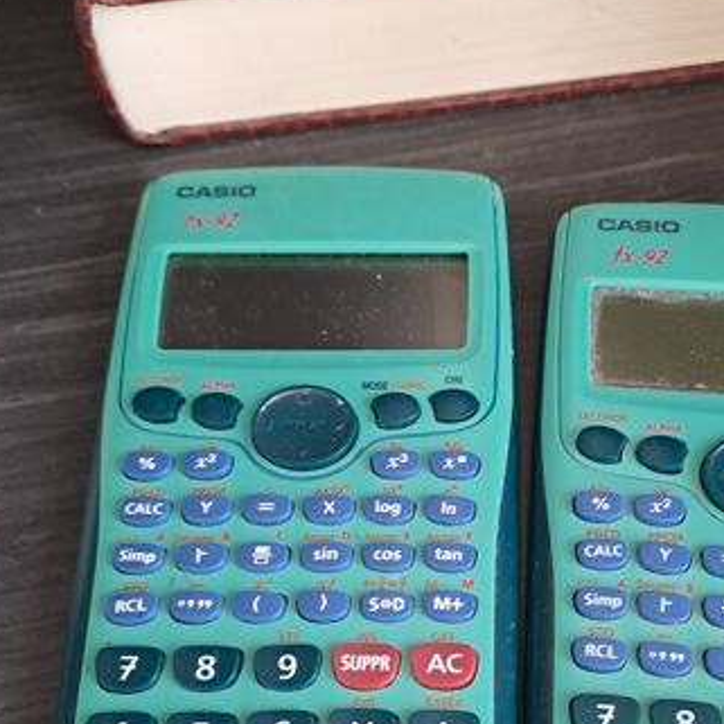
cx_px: 474
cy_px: 507
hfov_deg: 38.0
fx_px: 1041
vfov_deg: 37.7
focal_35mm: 44
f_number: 1.8
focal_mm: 4.65
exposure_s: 1/50
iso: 80
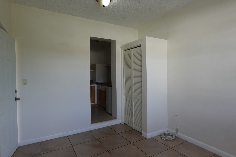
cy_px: 78
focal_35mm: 20
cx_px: 118
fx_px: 131
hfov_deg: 84.0
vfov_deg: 61.9
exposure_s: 1/200
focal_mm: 7.6
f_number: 2
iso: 125
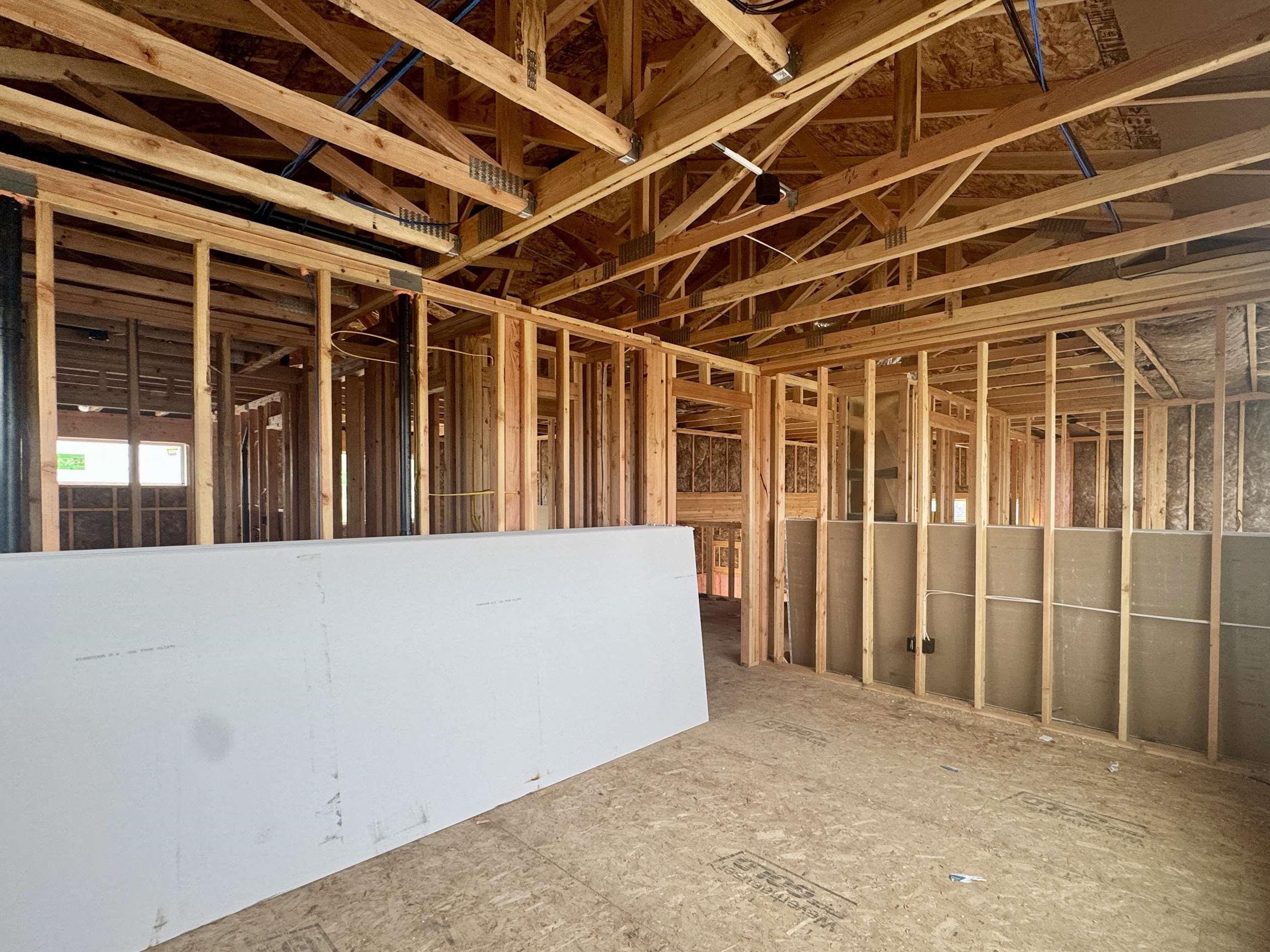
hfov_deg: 90.1
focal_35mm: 17
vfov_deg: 74.6
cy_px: 510
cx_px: 751
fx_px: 624
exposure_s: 1/99
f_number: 2.2
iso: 125
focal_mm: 2.22
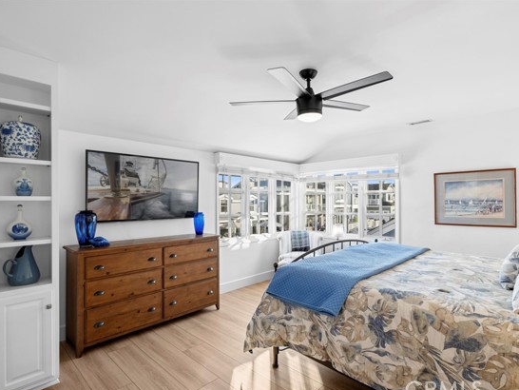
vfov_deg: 71.6
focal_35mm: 18
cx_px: 276
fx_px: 270
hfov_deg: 87.6
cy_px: 201
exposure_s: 1/8
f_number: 8
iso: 200
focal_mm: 16
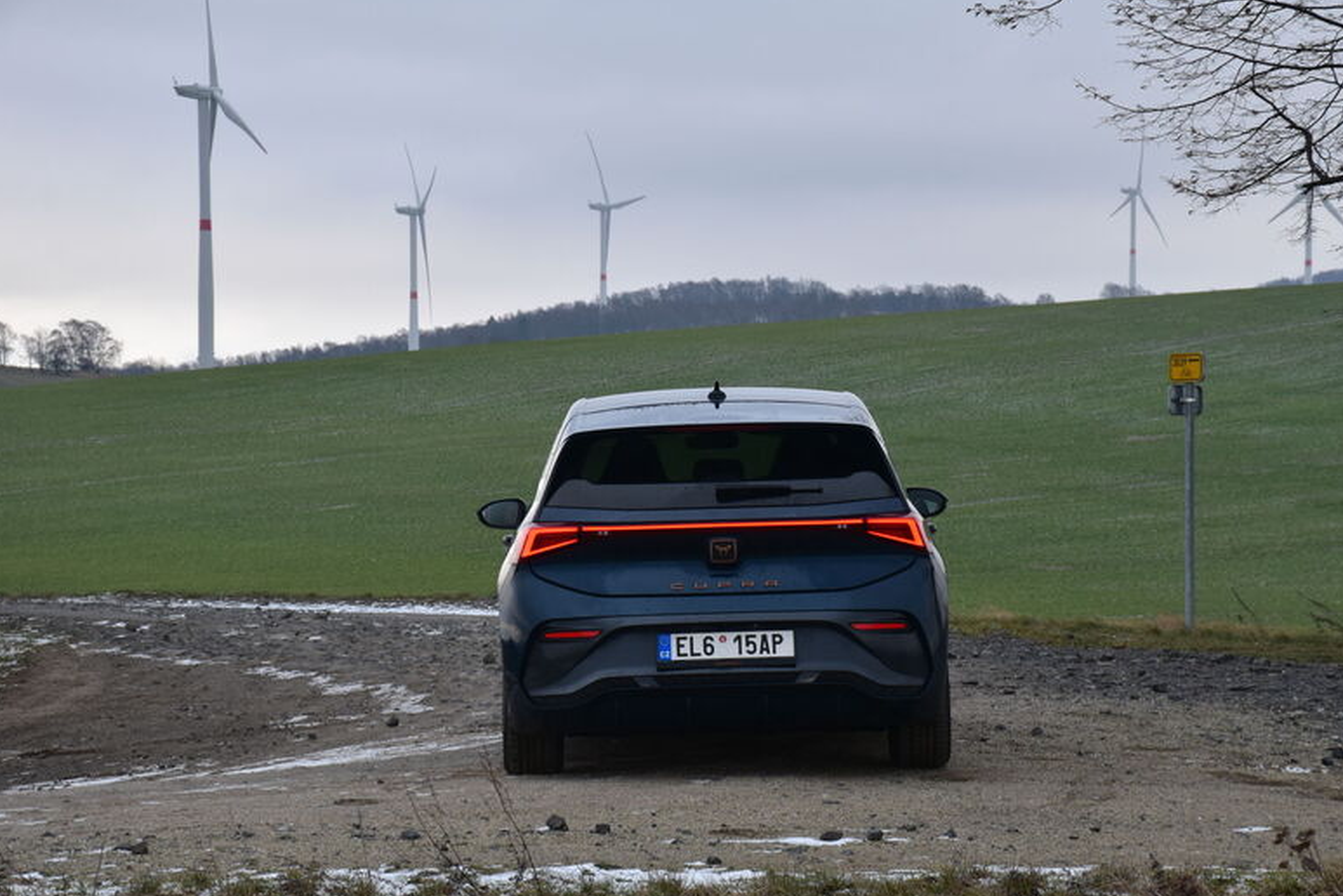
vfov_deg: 12.9
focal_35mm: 106
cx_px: 709
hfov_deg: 19.3
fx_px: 3956
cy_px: 469
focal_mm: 66
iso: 400
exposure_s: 1/125
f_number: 9
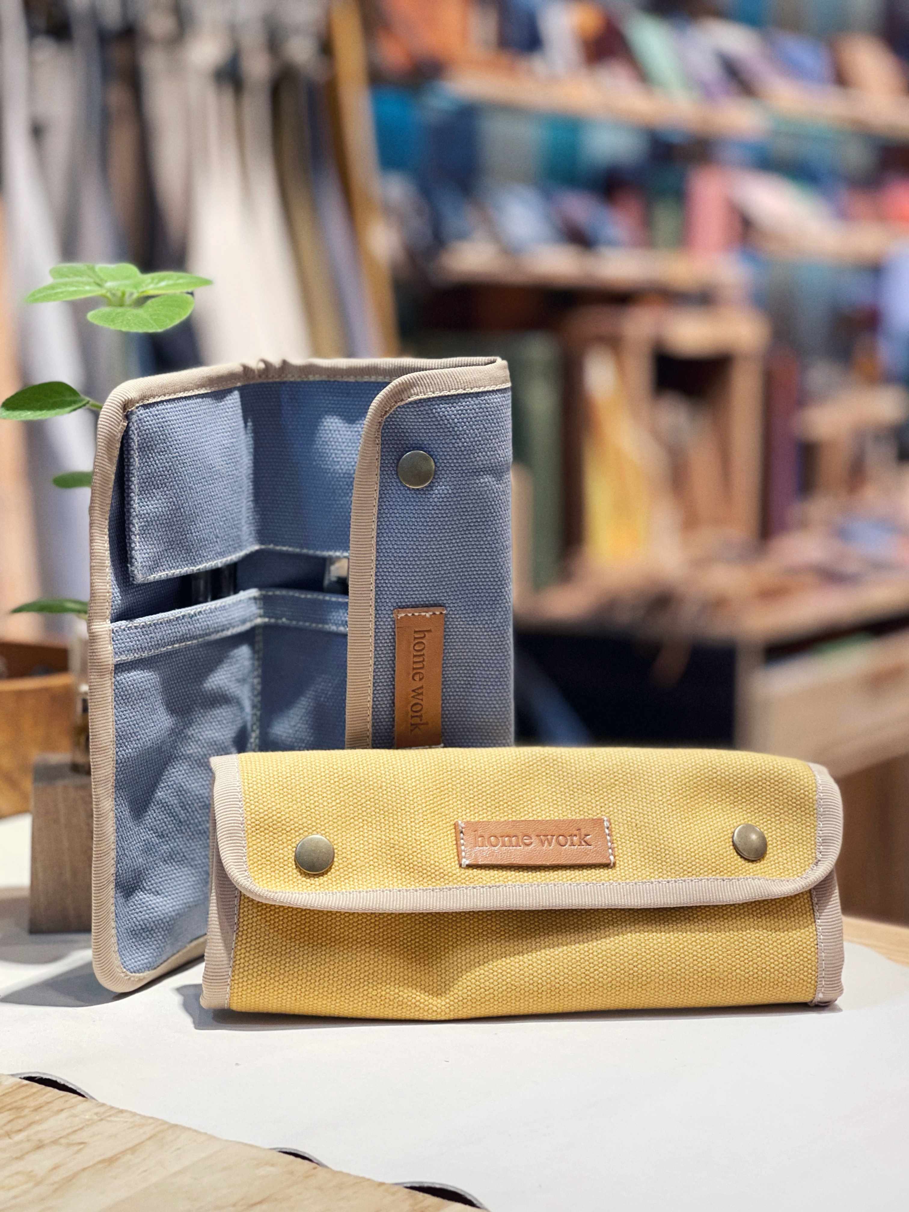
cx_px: 454
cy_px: 606
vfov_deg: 30.3
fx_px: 2241
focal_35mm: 64
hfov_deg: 22.9
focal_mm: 7.5
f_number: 2.2
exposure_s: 1/100
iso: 64
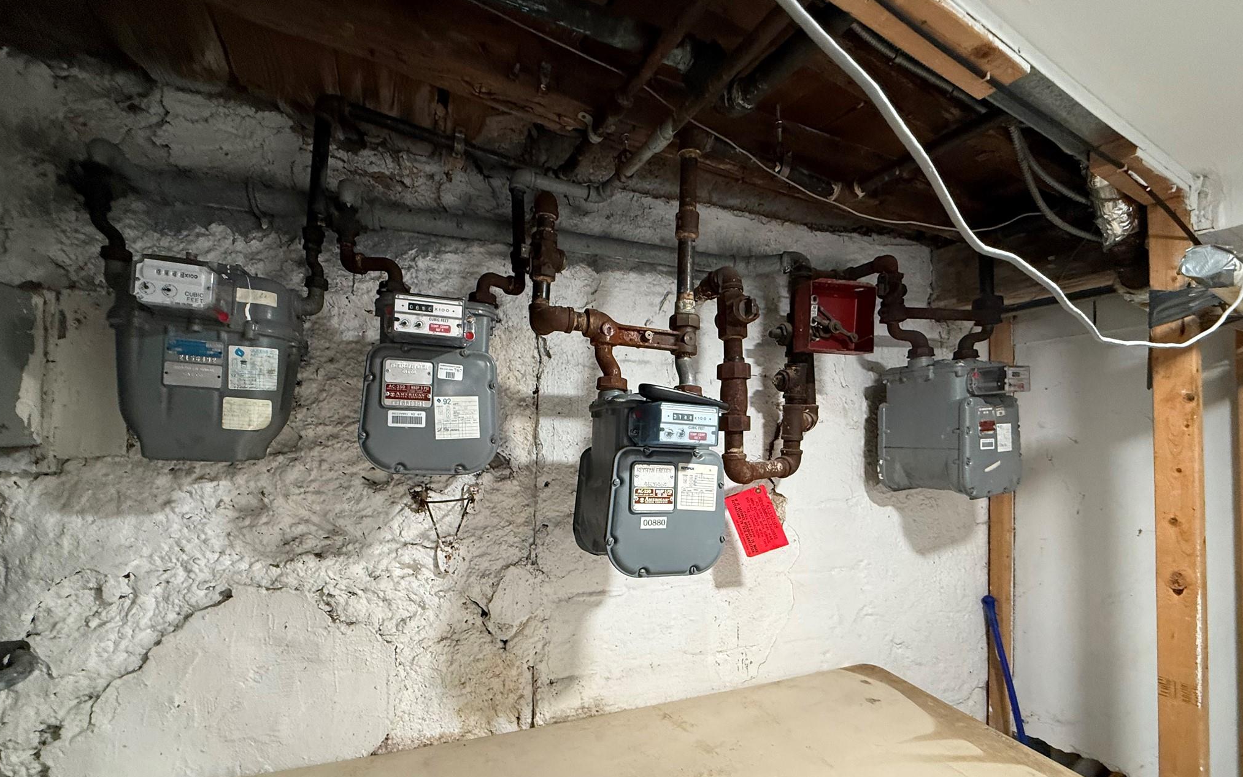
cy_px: 437
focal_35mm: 15
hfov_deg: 101.5
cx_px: 619
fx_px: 508
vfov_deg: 74.5
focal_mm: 2.22
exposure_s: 1/60
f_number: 2.2
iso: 320
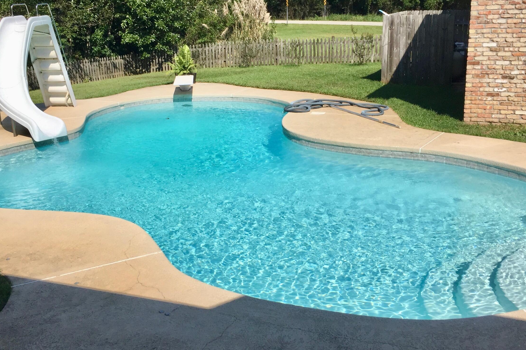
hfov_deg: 47.4
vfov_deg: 32.6
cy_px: 169
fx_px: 599
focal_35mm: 41
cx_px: 265
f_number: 2.2
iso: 32
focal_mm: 4.15
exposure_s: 1/3968
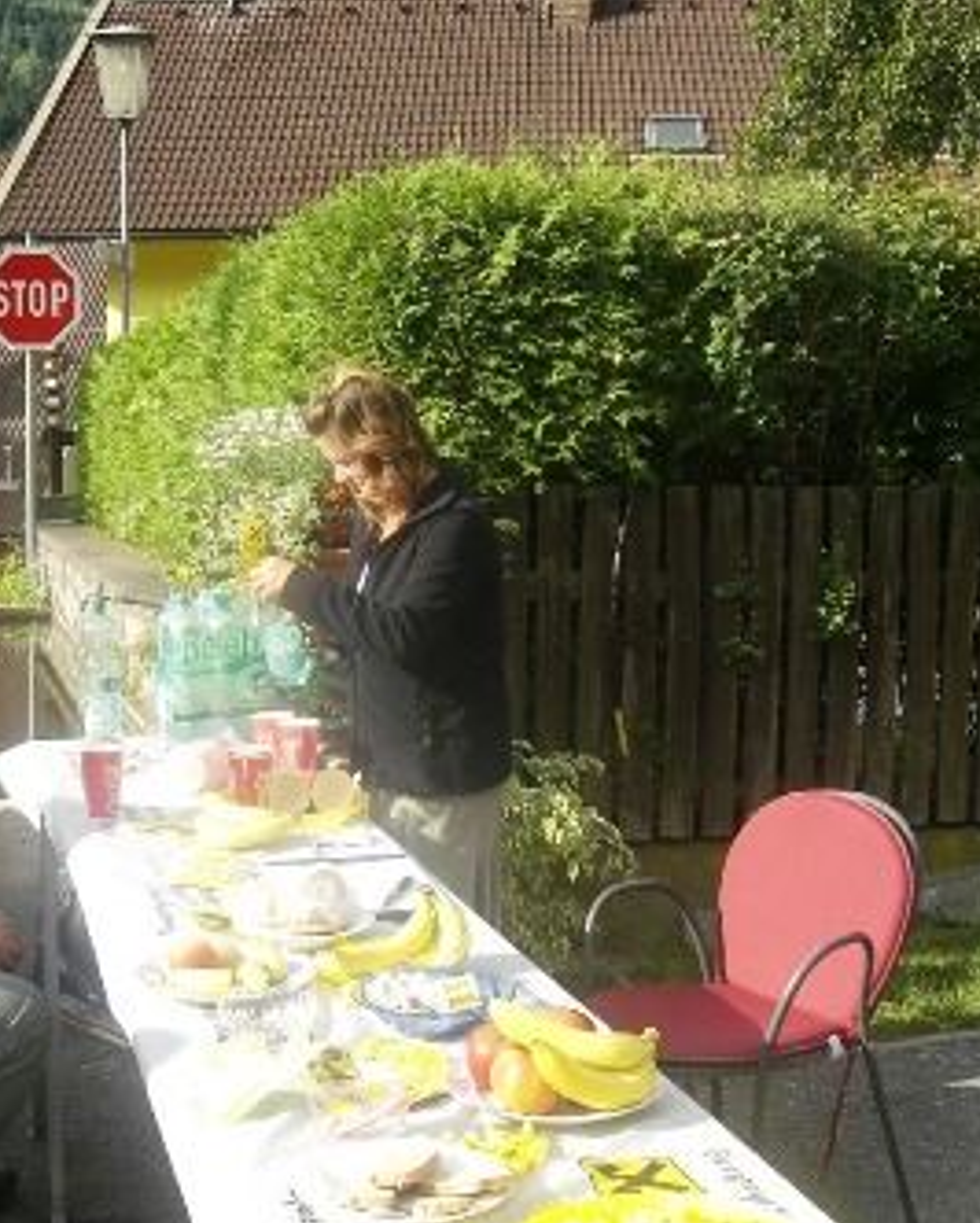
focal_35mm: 50
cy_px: 612
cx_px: 346
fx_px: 1811
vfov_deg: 37.3
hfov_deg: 30.1
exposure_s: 1/320
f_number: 4.4
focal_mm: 6.3
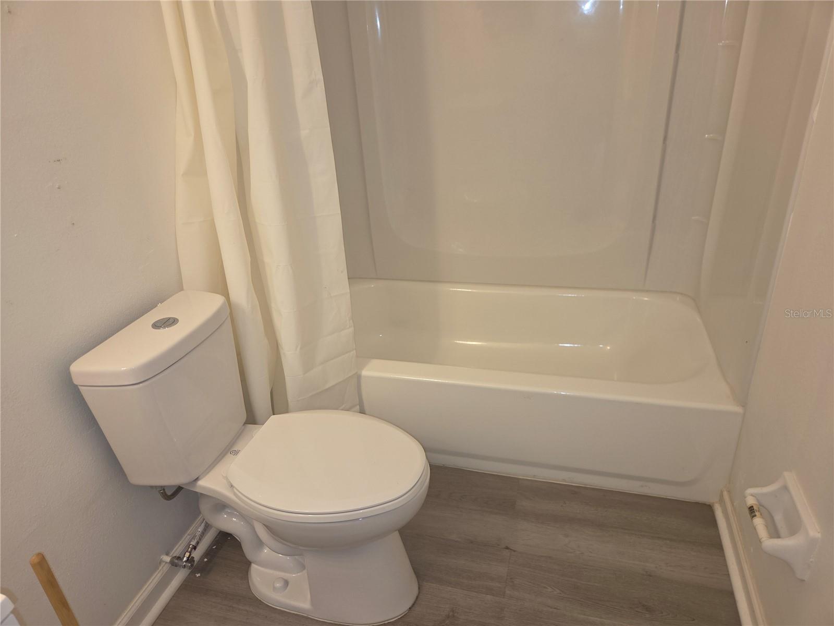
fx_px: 554
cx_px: 417
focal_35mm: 23
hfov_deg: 73.9
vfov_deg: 58.9
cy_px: 313
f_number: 1.8
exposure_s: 1/60
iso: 40
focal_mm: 5.4
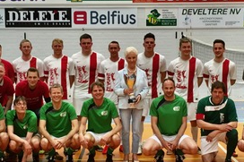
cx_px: 124
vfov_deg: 19.1
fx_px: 481
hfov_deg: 28.5
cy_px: 110
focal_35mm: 71
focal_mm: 4.15
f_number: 2.2
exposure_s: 1/33
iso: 64
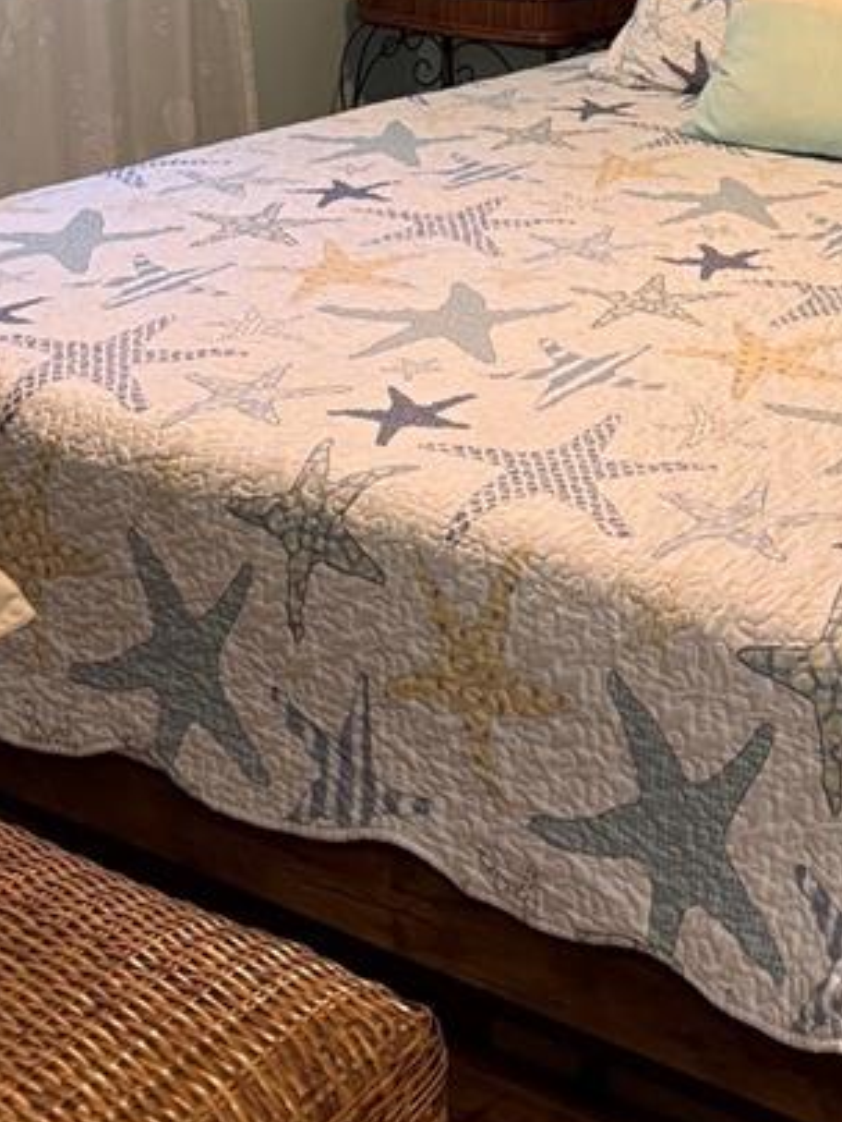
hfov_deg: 18.7
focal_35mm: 77
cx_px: 820
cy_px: -197
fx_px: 2496
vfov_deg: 23.3
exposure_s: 1/60
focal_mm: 5.96
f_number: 1.6
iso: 160
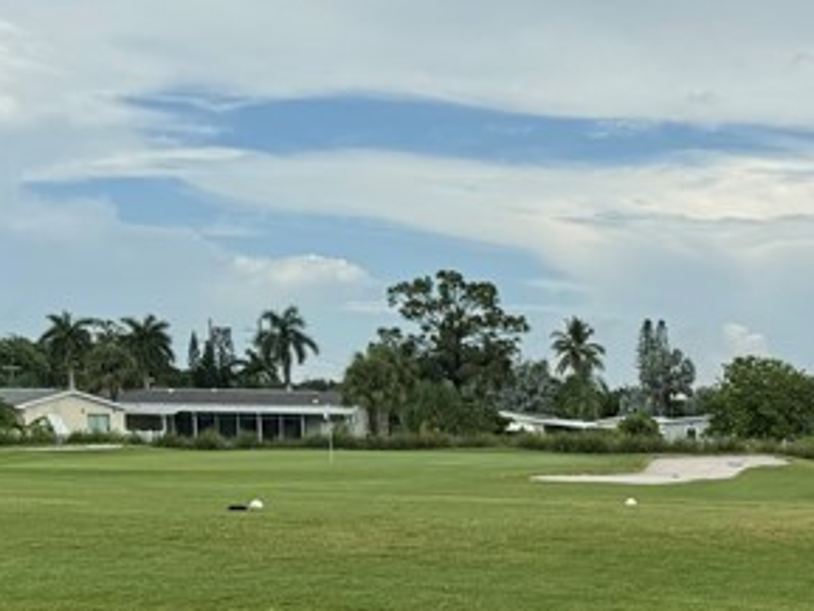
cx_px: 1158
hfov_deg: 20.3
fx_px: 2000
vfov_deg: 16.8
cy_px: 698
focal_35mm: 85
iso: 80
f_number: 1.78
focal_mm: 6.76
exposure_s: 1/4950
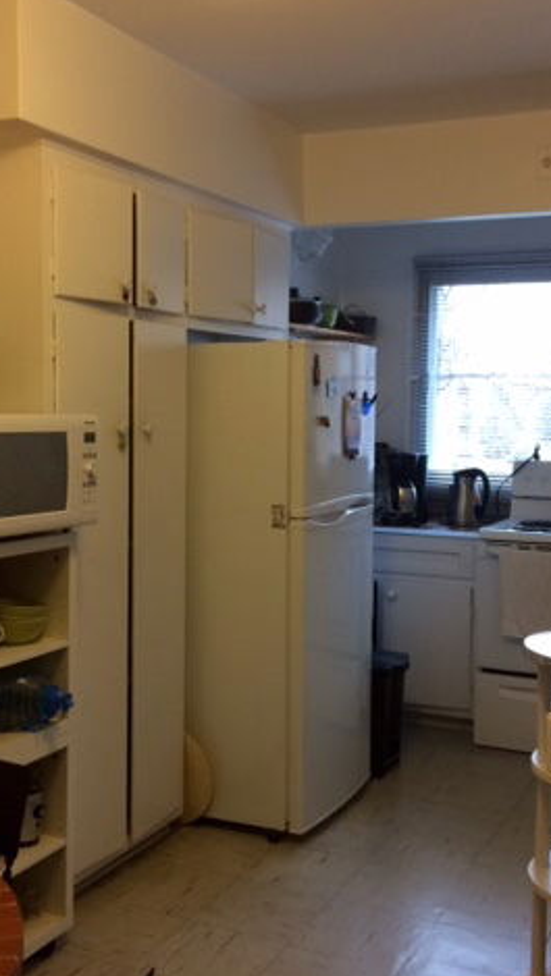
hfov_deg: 27.8
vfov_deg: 47.3
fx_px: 1115
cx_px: 266
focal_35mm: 43
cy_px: 486
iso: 80
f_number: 2.2
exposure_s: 1/30
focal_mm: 4.15
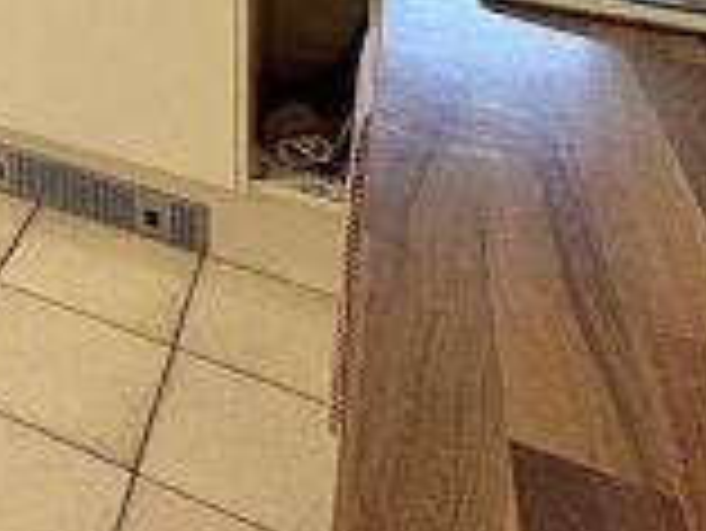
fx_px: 1061
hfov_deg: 27.7
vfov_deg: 20.7
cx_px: -299
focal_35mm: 52
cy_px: -394
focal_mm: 2.22
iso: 400
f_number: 2.2
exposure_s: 1/50
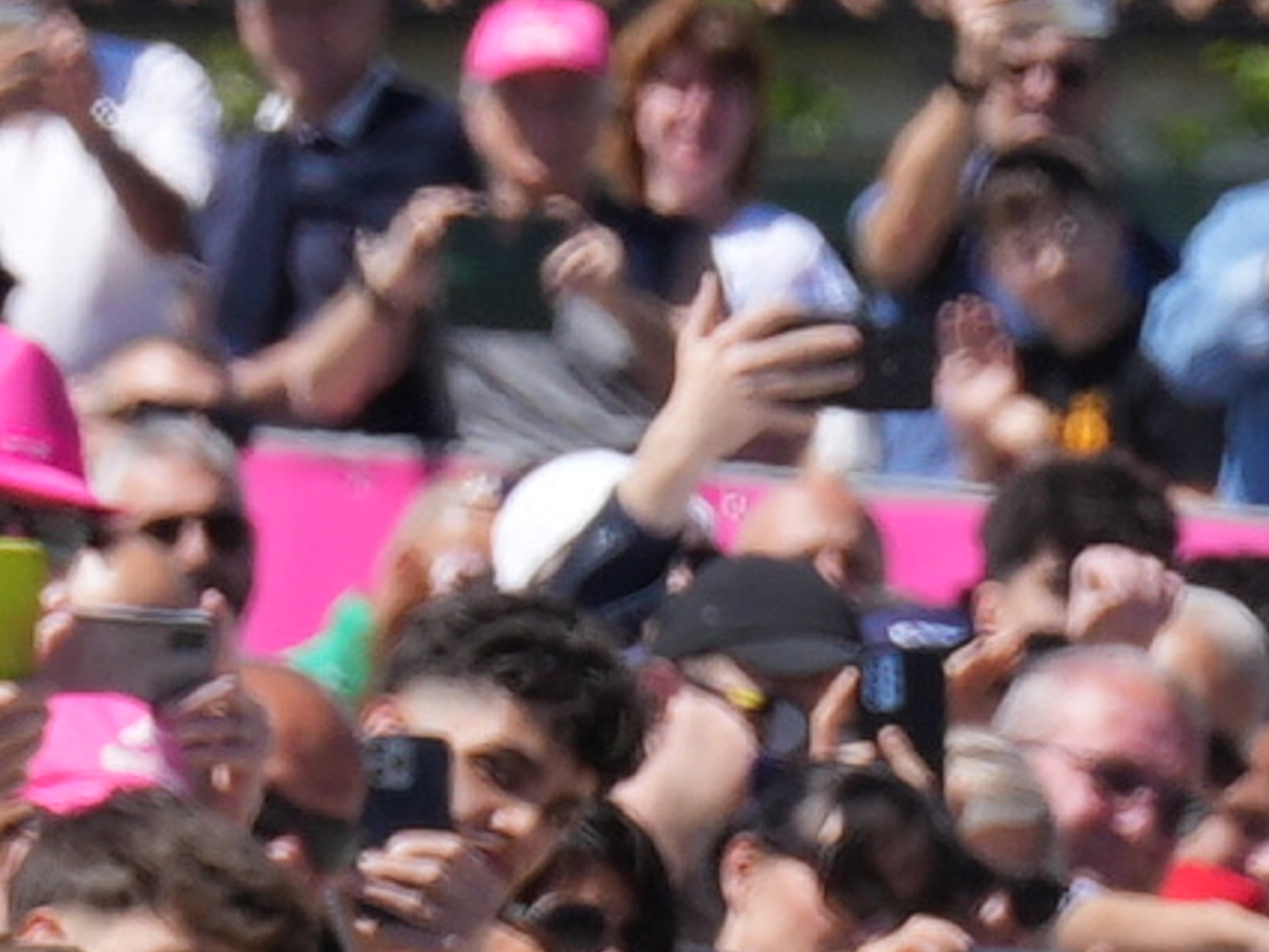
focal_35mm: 978
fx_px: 35863
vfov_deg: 1.5
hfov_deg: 2.0
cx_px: 567
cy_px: 2089
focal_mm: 200
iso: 200
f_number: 8
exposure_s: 1/500
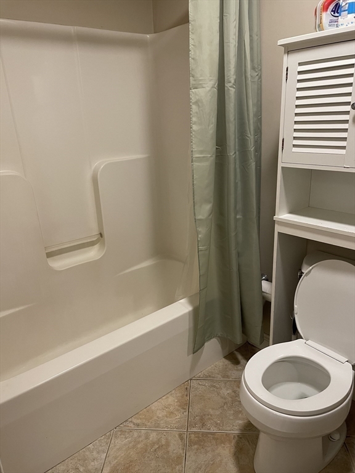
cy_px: 236
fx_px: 356
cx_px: 178
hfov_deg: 53.1
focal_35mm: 26
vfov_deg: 67.3
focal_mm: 4.2
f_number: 1.6
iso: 250
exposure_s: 1/60
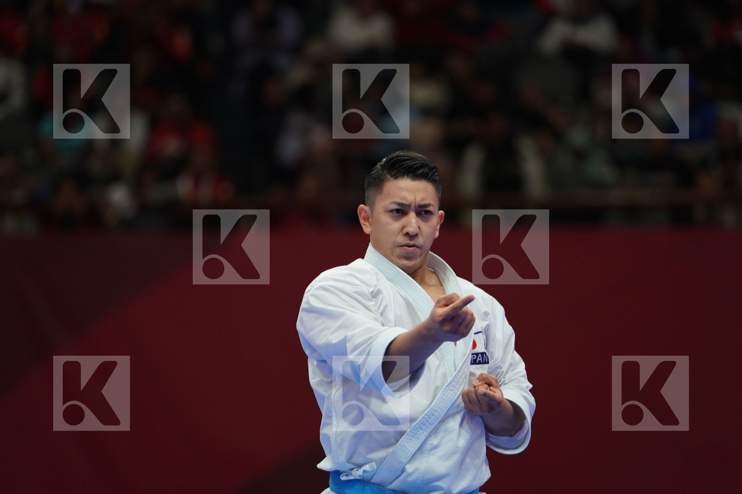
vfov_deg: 4.9
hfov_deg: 7.4
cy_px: 247
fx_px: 5771
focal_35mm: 280
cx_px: 371
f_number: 4
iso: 1250
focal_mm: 280
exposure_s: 1/500
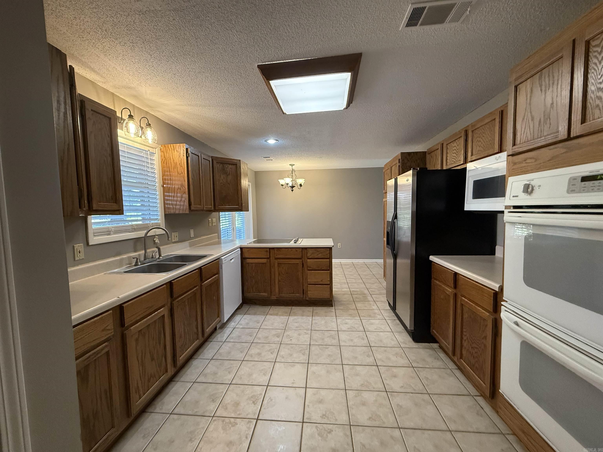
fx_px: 244
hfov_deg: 102.1
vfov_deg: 85.7
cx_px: 302
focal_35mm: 14
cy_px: 226
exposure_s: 1/120
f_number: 2.2
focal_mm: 2.22
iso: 500
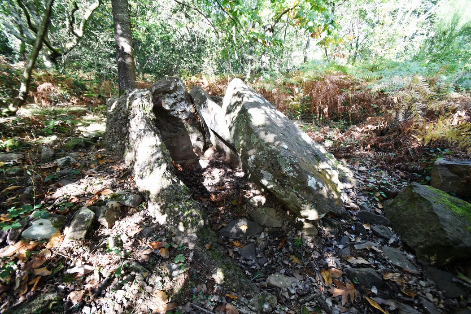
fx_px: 196
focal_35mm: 15
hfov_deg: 100.4
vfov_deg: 77.3
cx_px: 236
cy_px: 157
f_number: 4.5
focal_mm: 10
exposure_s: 1/80
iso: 400
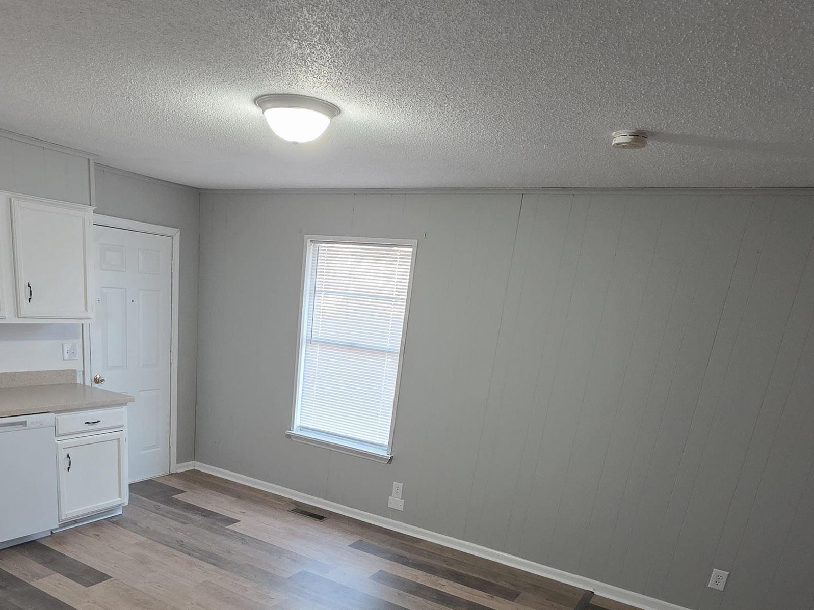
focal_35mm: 25
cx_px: 325
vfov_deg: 51.3
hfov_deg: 68.7
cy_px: 491
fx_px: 588
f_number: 1.9
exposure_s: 1/120
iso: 250
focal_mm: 2.2
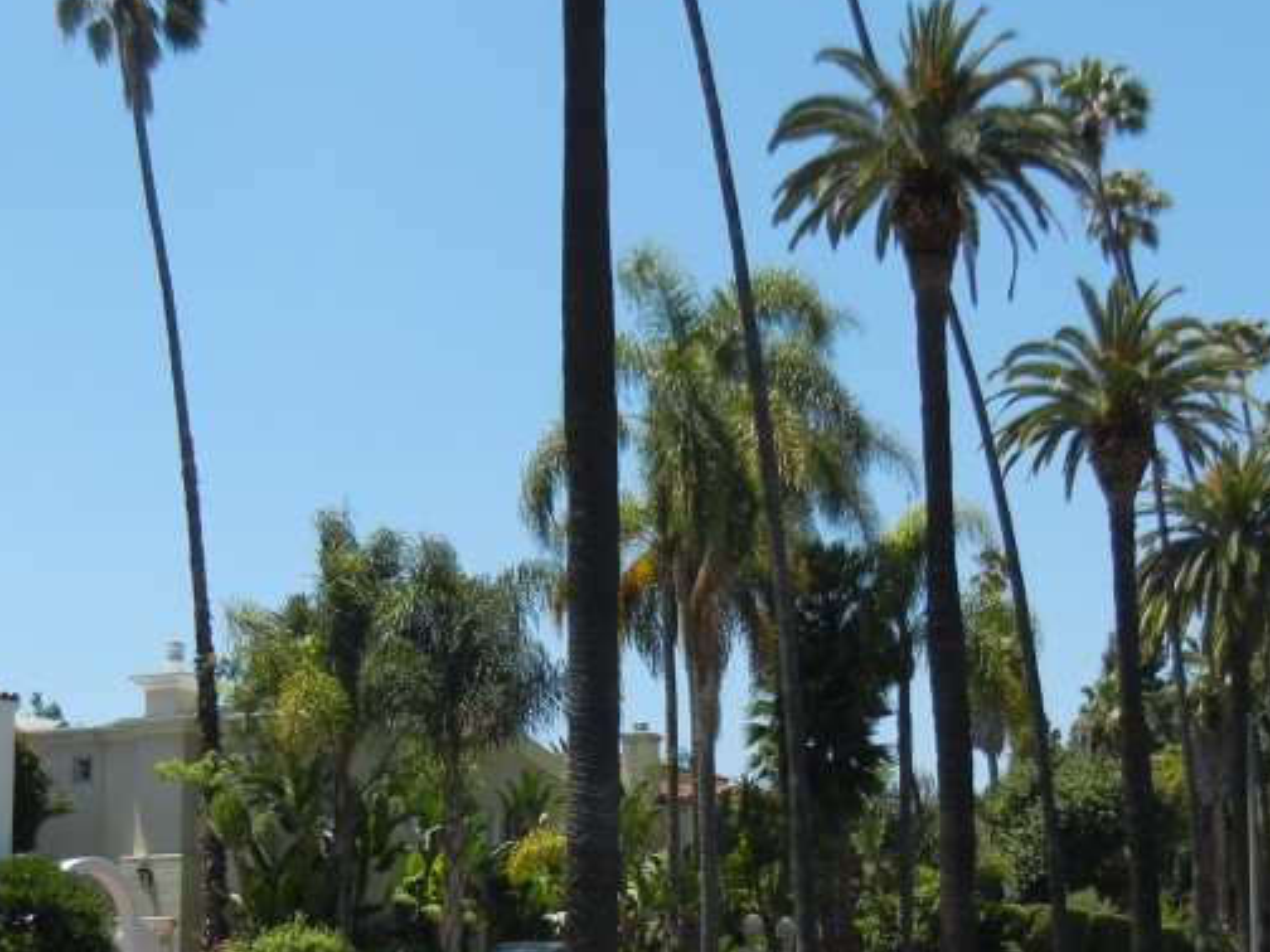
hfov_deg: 31.6
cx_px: 496
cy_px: 813
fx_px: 2238
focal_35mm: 61
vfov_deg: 23.5
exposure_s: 1/355
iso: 160
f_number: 7
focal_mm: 5.4
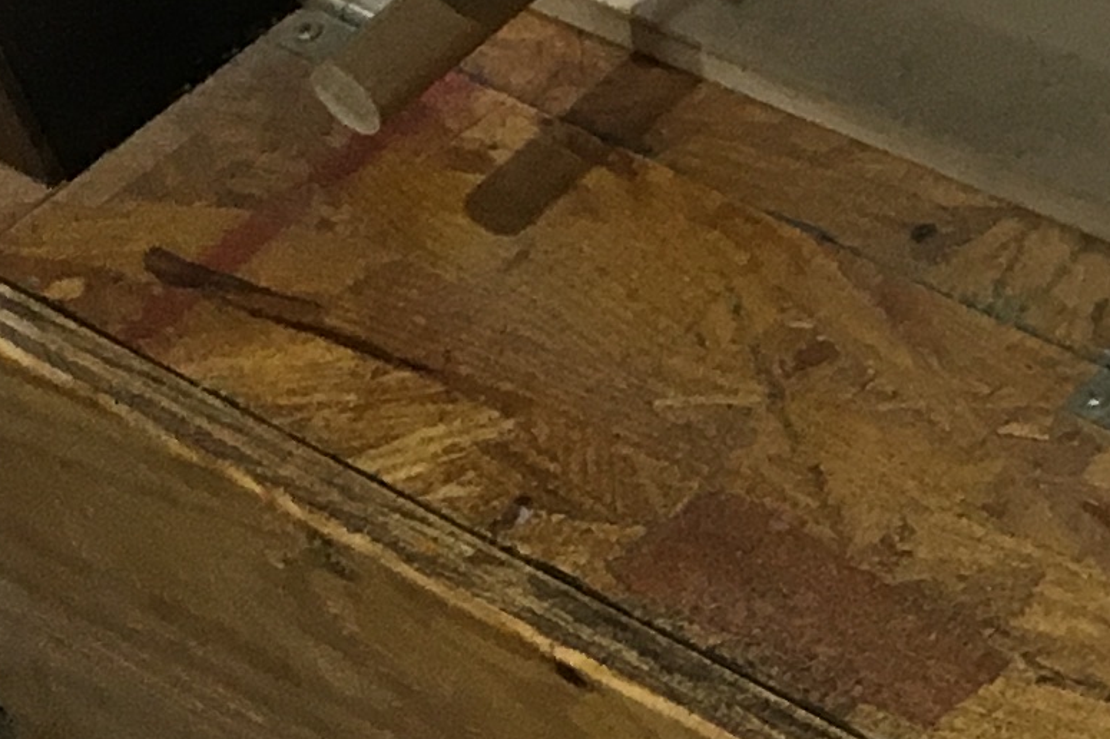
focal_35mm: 157
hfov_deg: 11.5
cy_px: -597
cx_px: 2342
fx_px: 4839
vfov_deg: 8.4
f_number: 2.2
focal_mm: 4.15
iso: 32
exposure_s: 1/30
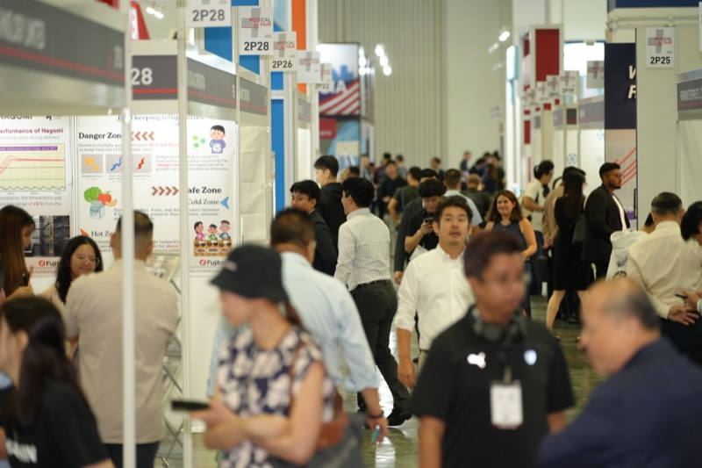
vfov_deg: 10.2
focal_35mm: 135
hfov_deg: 15.2
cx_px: 351
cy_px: 234
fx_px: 2632
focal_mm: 135
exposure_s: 1/200
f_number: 2.8
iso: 1250
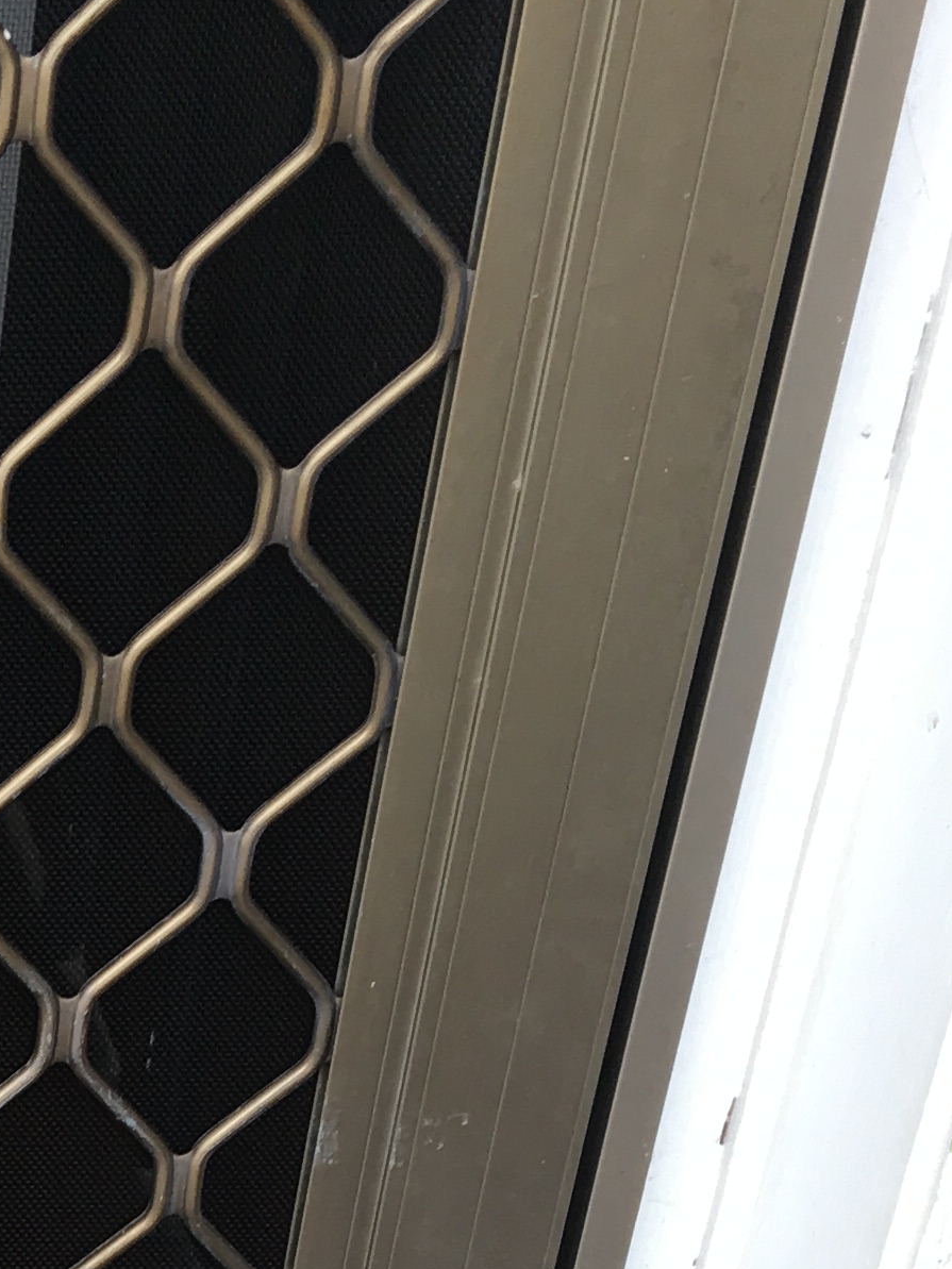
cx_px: -612
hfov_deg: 13.9
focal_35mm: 98
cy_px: 1792
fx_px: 3593
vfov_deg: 18.2
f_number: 2.2
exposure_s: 1/50
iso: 32
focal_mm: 4.15
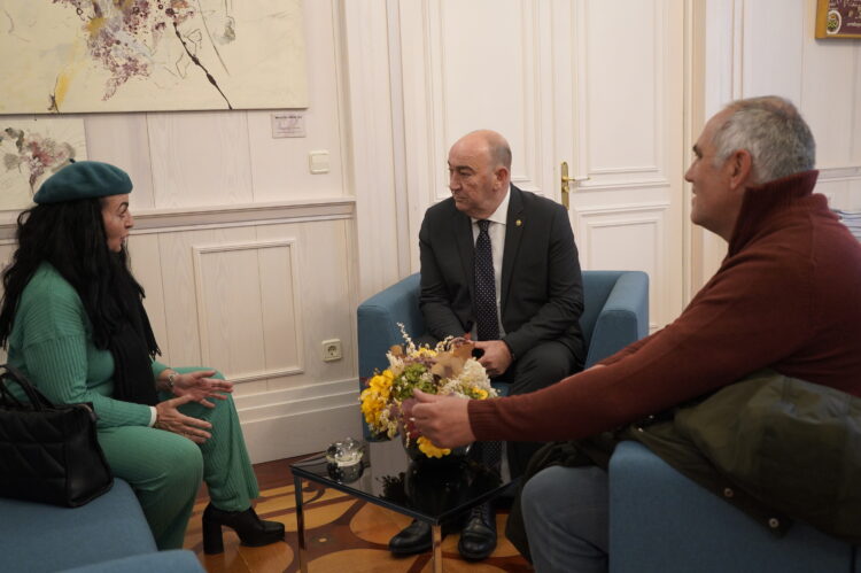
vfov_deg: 37.8
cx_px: 430
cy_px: 286
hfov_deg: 54.5
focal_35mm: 35
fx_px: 837
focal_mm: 35
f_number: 4
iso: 4000
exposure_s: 1/200
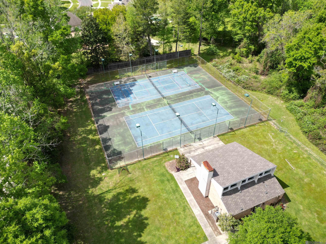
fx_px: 226
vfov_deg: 56.8
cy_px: 122
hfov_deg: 71.6
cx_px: 163
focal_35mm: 24
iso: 110
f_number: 1.7
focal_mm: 6.72
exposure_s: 1/2000
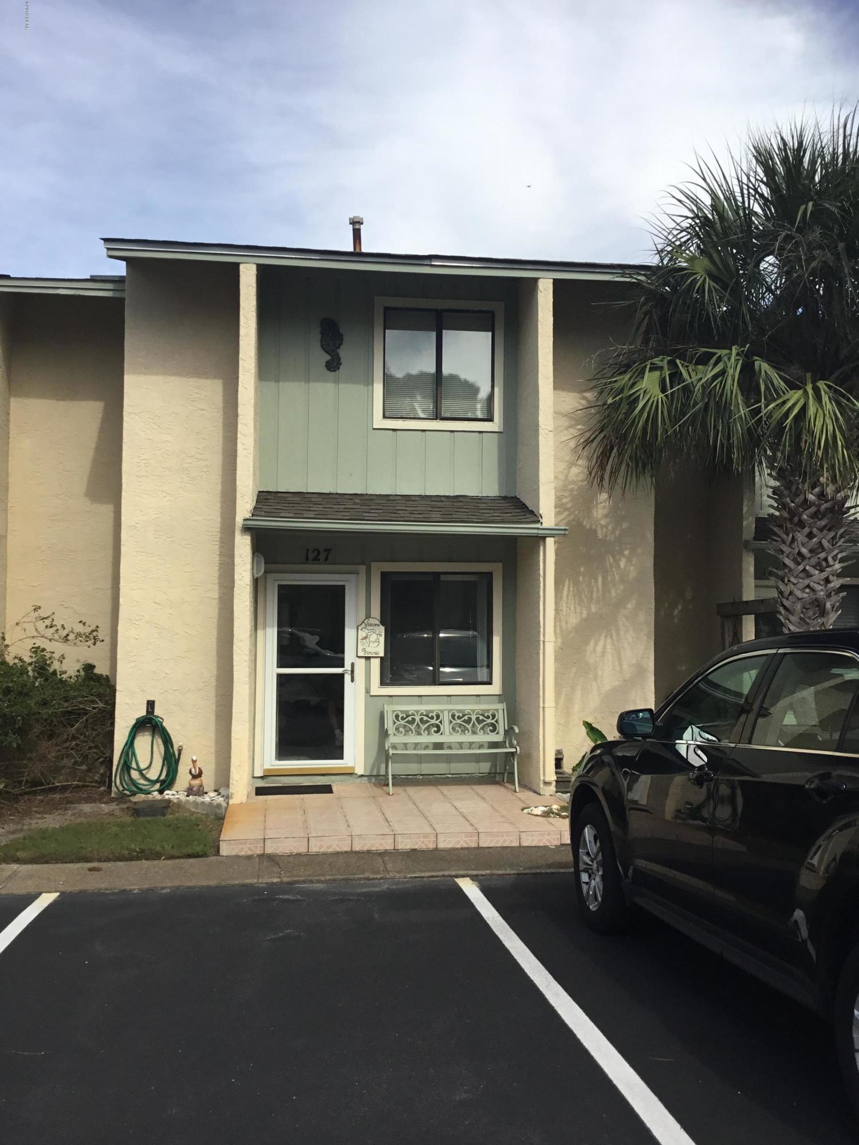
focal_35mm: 31
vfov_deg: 58.4
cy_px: 572
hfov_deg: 45.4
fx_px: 1026
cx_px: 430
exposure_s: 1/1538
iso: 25
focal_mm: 3.3
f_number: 2.4
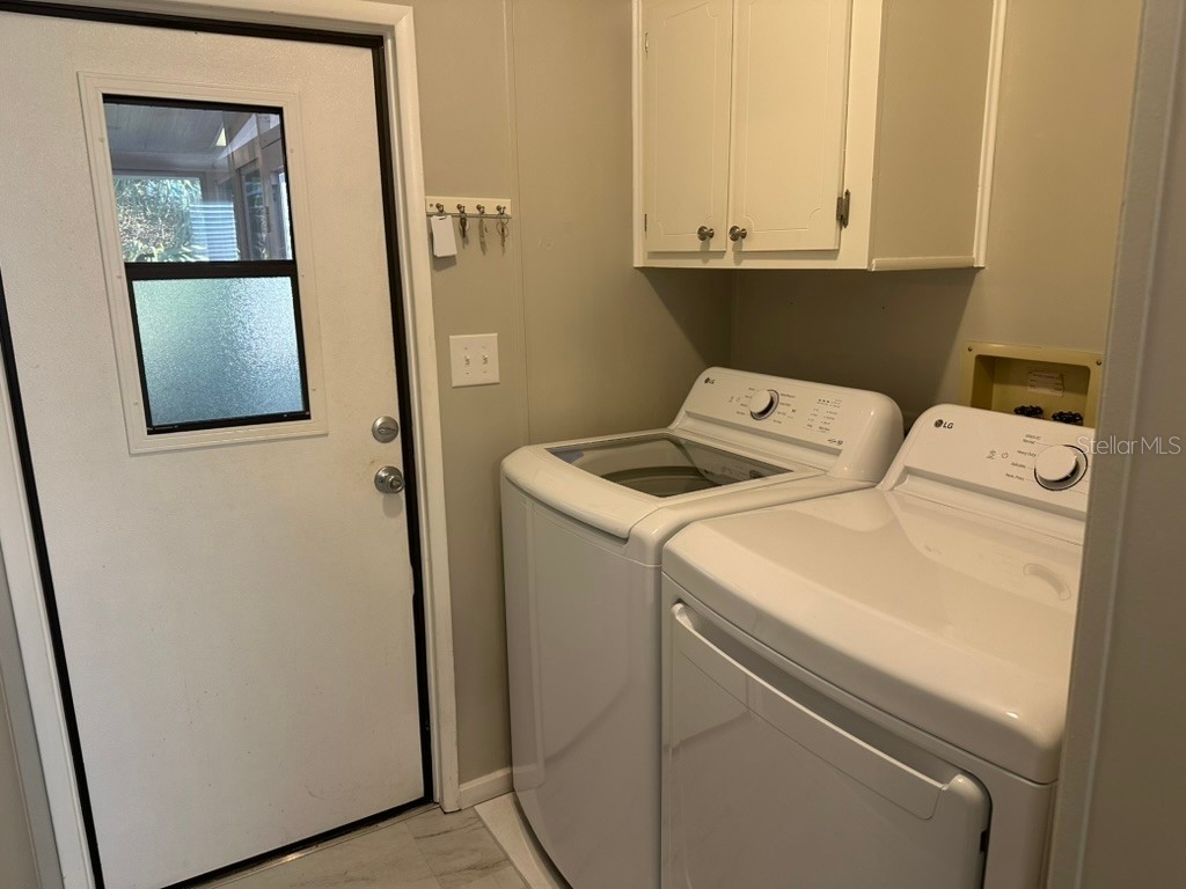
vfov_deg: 56.8
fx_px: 822
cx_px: 593
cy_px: 444
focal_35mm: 24
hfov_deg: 71.6
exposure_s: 1/60
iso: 160
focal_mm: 6.86
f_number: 1.78
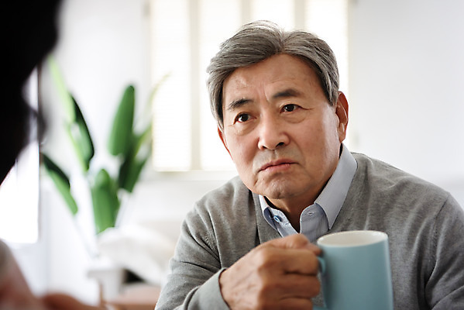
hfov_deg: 30.9
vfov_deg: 20.9
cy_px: 155
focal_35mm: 65
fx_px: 838
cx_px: 232
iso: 640
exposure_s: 1/320
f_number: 2.8
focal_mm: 65
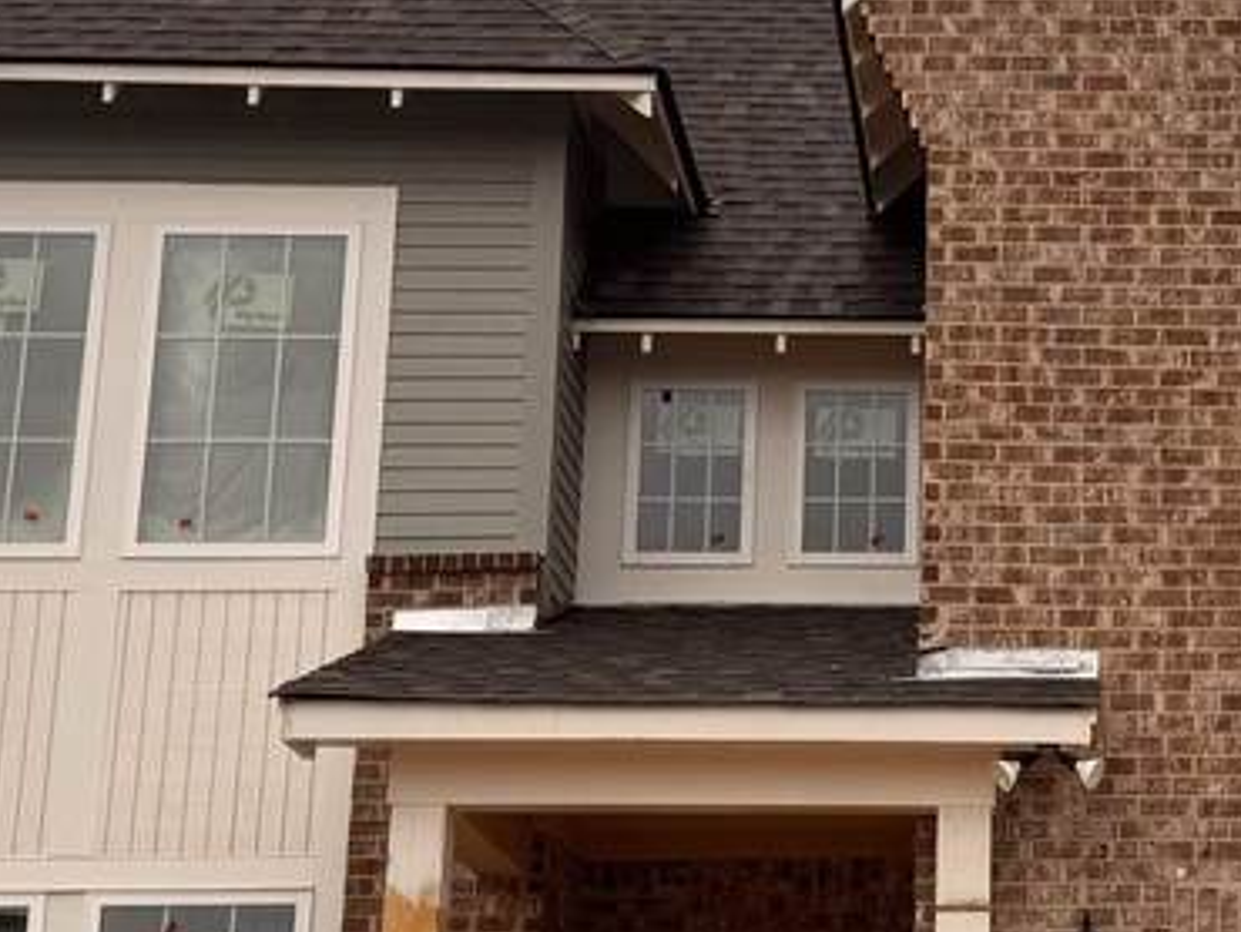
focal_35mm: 83
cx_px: 1154
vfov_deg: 17.8
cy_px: 359
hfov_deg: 22.9
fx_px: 2978
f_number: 1.78
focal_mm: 6.76
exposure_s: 1/912
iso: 80
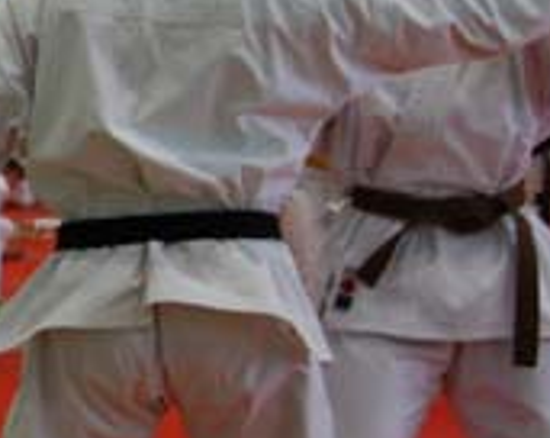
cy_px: 145
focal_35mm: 119
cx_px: -235
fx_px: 1933
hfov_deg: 15.2
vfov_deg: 12.9
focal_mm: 24
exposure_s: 1/50
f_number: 4
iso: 200
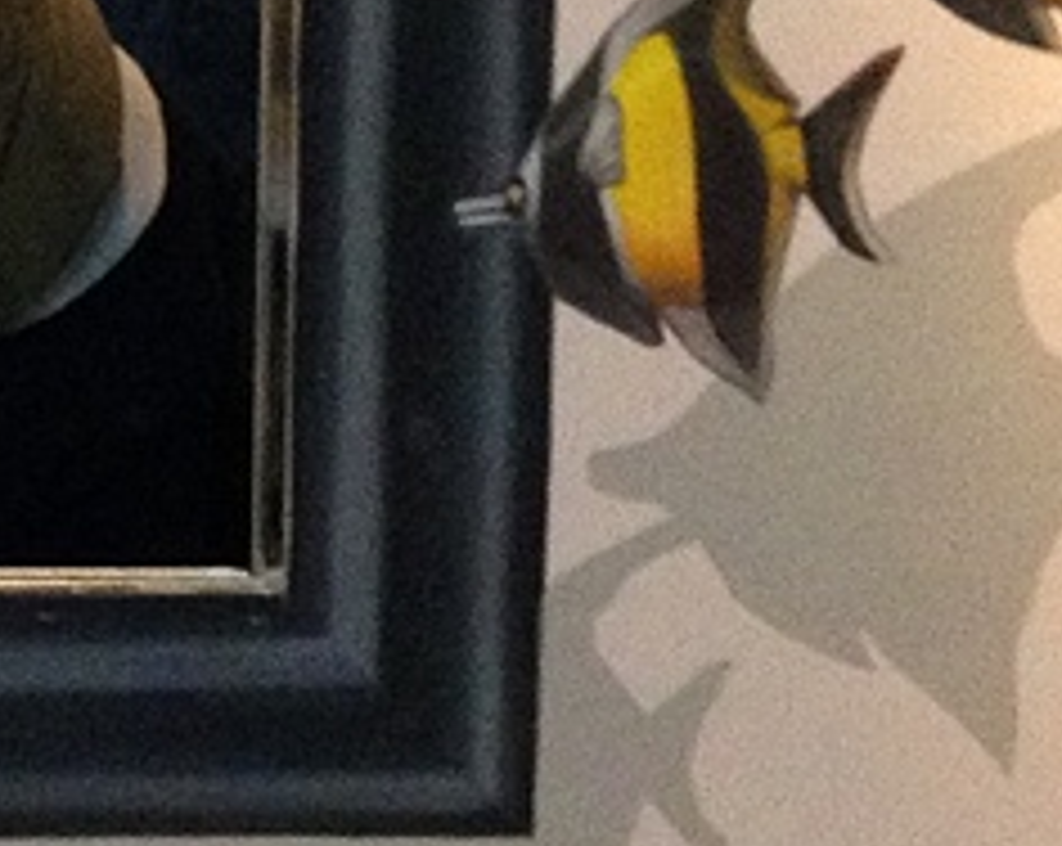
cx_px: -882
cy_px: -198
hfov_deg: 10.4
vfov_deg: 8.7
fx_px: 5491
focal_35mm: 175
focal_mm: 4.13
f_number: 2.4
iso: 400
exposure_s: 1/20
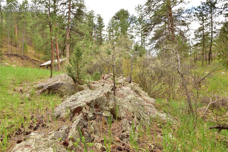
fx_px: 152
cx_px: 114
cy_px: 76
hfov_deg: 73.8
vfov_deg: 53.1
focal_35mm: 24
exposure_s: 1/160
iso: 400
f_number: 8
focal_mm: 24
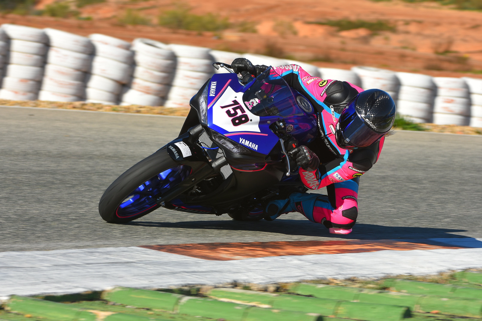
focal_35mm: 300
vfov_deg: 4.6
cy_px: 160
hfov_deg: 6.9
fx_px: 4017
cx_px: 241
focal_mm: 200
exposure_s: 1/500
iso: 200
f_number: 9
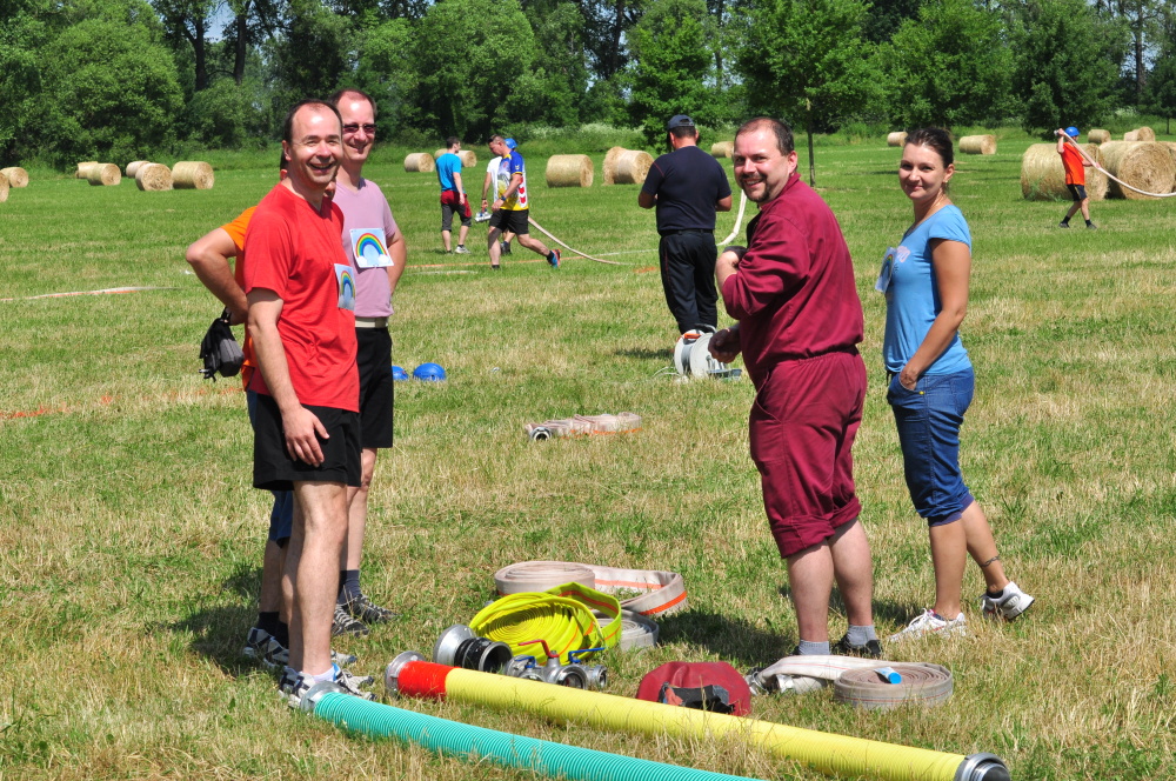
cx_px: 588
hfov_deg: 19.5
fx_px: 3426
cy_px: 390
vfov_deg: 13.0
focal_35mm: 105
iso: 320
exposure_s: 1/800
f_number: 11
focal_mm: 70
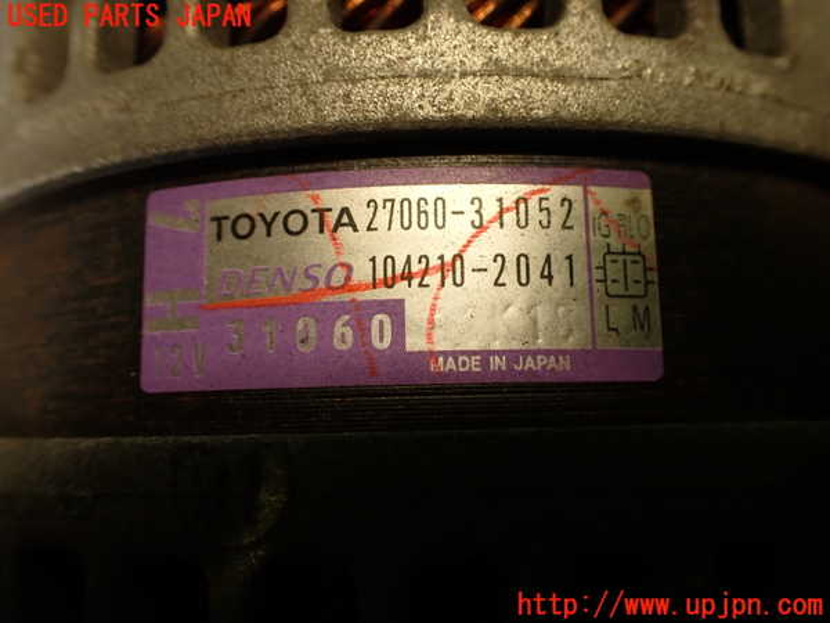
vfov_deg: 46.8
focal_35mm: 30
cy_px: 312
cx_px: 415
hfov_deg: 60.0
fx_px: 719
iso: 200
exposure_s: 1/50
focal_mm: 5.4
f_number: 2.3
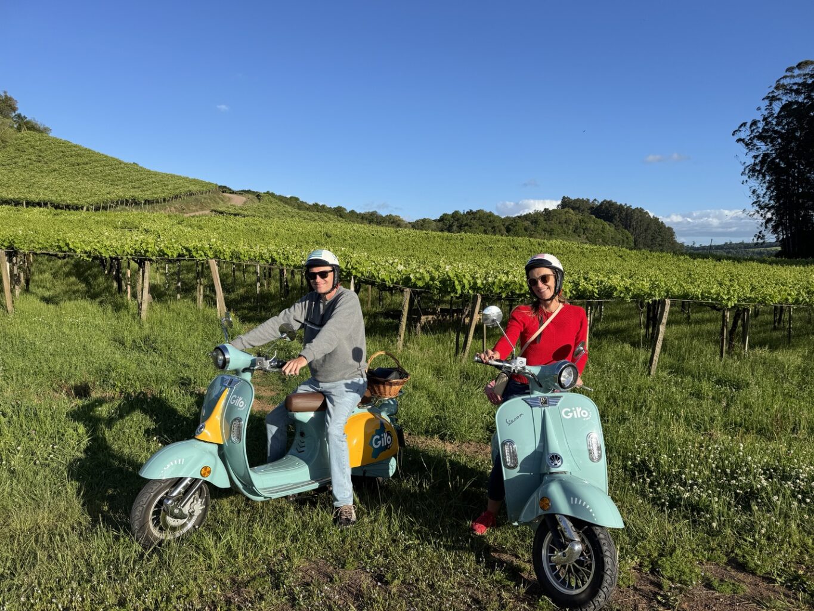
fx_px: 564
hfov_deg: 71.6
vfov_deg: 56.8
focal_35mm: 24
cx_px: 407
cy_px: 306
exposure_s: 1/3597
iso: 80
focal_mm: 6.76
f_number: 1.78
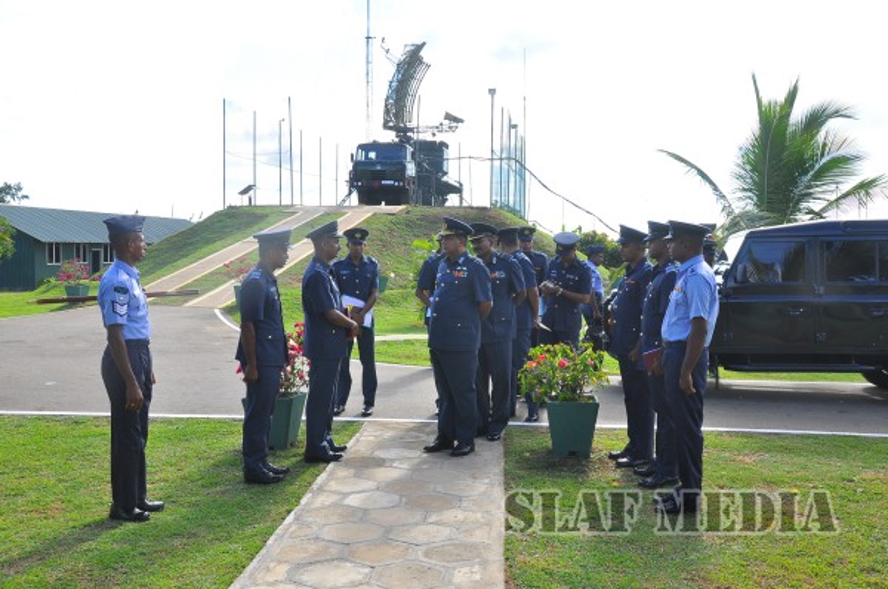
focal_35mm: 36
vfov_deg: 36.8
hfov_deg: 53.2
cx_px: 444
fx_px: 887
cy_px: 294
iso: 320
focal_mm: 24
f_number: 11
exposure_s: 1/200
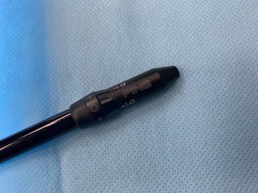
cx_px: 129
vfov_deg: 53.1
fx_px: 194
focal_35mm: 26
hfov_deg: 67.3
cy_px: 96
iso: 80
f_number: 1.8
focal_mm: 4.25
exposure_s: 1/120
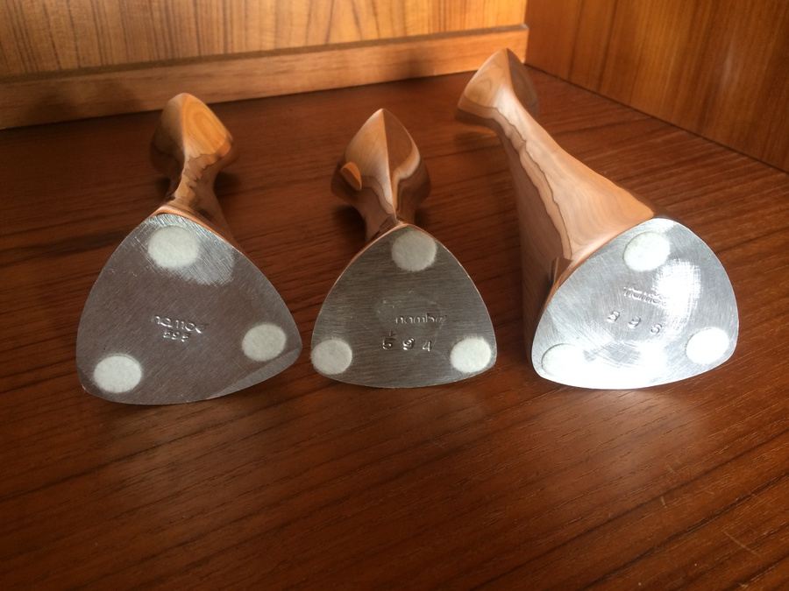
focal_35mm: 30
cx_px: 394
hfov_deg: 60.0
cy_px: 296
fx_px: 684
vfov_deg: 46.8
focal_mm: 4.12
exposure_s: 1/30
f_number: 2.2
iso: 100
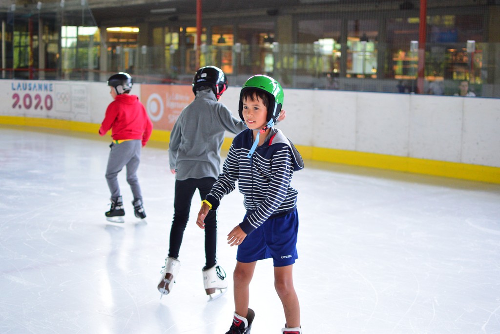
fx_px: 729
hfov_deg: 37.8
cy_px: 167
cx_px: 250
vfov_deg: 25.8
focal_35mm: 52
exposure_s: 1/640
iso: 1600
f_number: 1.8
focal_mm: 35
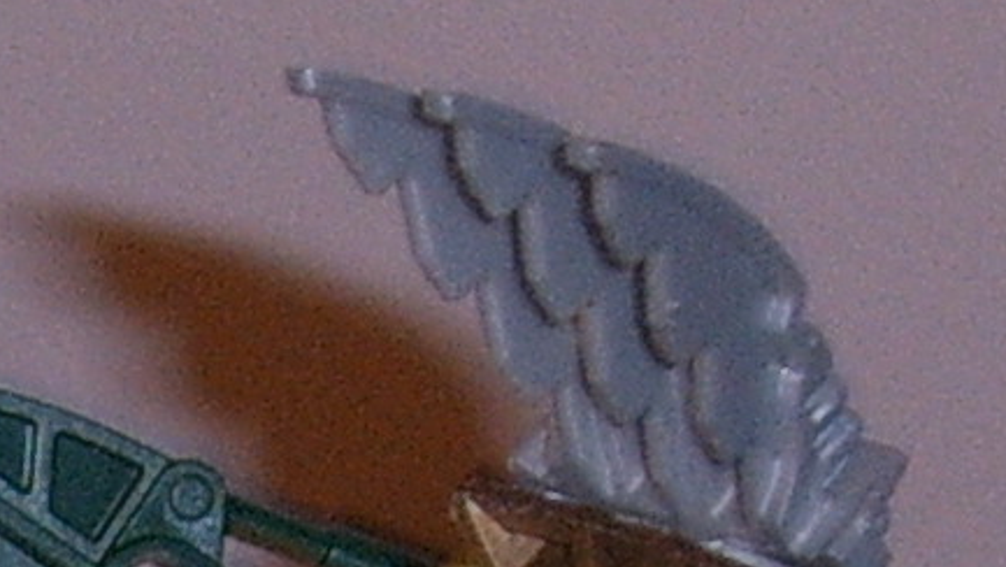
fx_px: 13050
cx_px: -1104
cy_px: 1413
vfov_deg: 2.5
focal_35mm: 489
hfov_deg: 4.3
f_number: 3.9
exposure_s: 1/45
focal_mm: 12.4
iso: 69
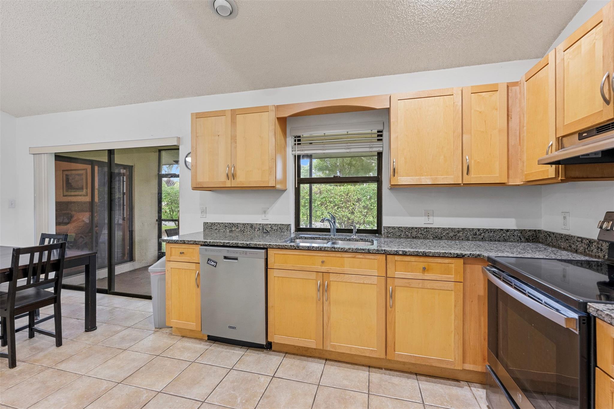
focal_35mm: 14
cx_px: 307
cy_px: 204
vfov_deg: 81.2
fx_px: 239
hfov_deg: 104.3
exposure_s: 1/1.25
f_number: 8
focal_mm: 14
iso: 500
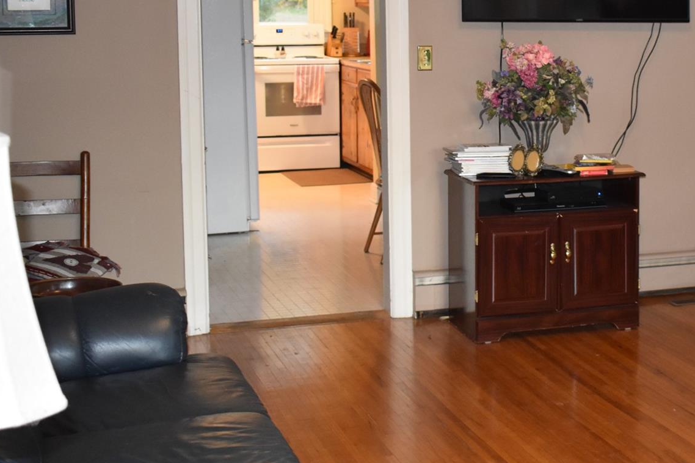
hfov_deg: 27.0
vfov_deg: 18.6
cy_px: 143
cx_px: 599
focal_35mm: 73
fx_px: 1407
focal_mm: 27
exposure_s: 1/60
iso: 1800
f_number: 4
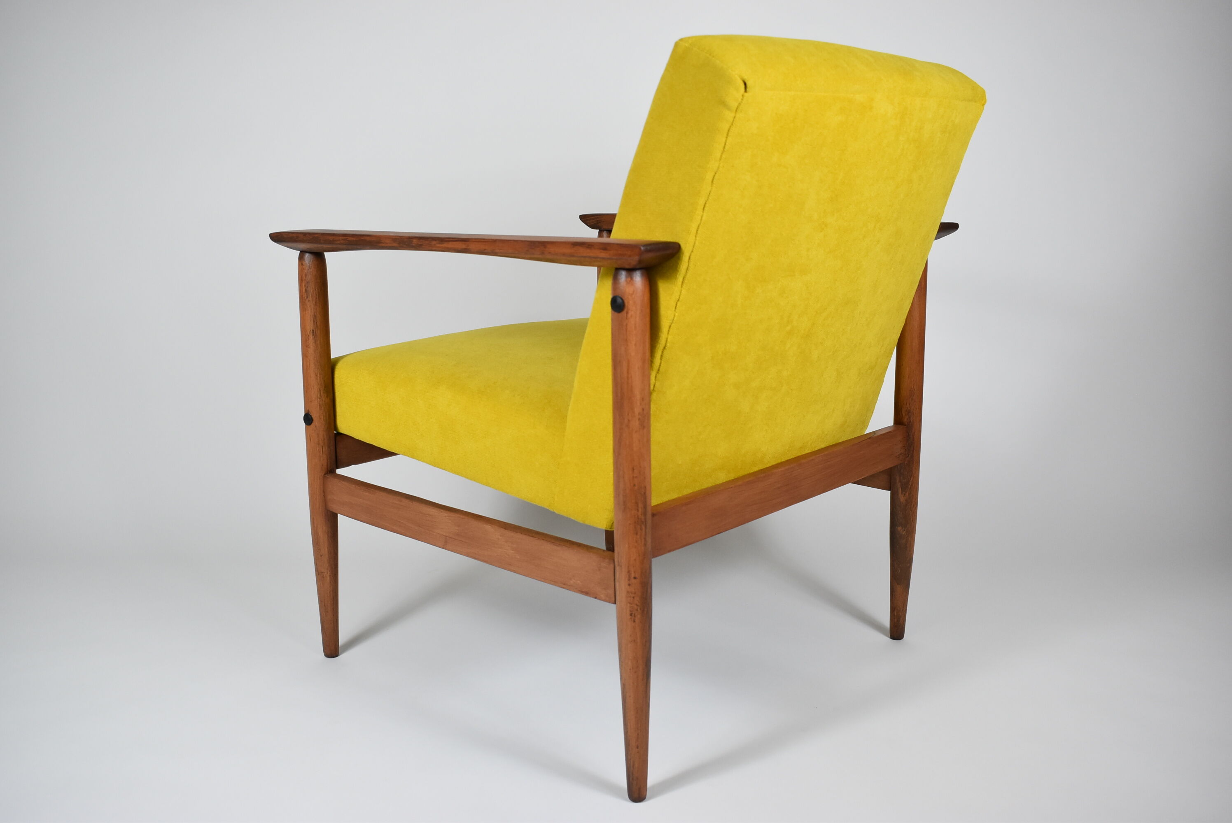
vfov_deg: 40.0
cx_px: 616
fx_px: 1130
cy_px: 412
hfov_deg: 57.2
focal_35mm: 33
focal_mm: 22
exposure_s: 1/125
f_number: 5
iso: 800
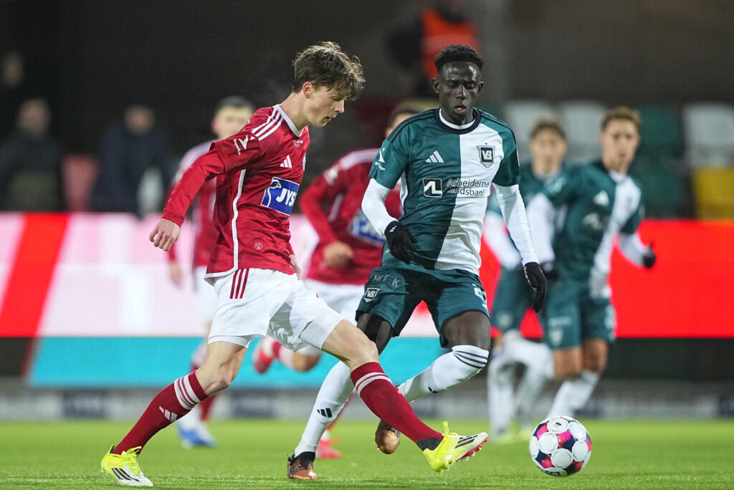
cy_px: 245
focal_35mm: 400
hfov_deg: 5.2
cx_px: 367
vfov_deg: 3.4
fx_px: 8160
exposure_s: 1/1600
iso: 2500
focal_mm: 400
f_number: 2.8
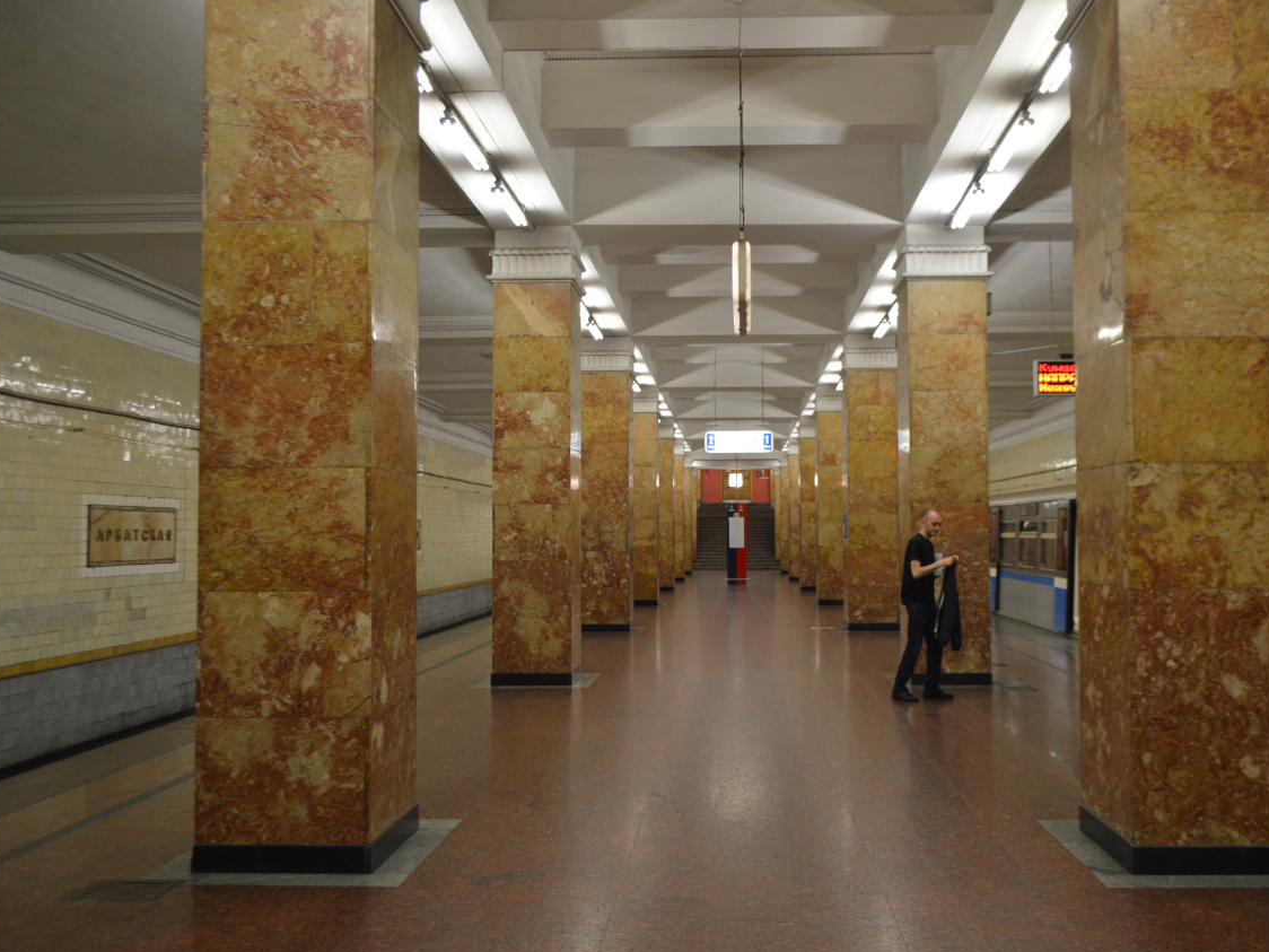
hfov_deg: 59.8
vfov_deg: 46.8
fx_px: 1100
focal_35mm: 30
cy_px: 470
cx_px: 717
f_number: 3.5
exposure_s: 1/60
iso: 640
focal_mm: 18
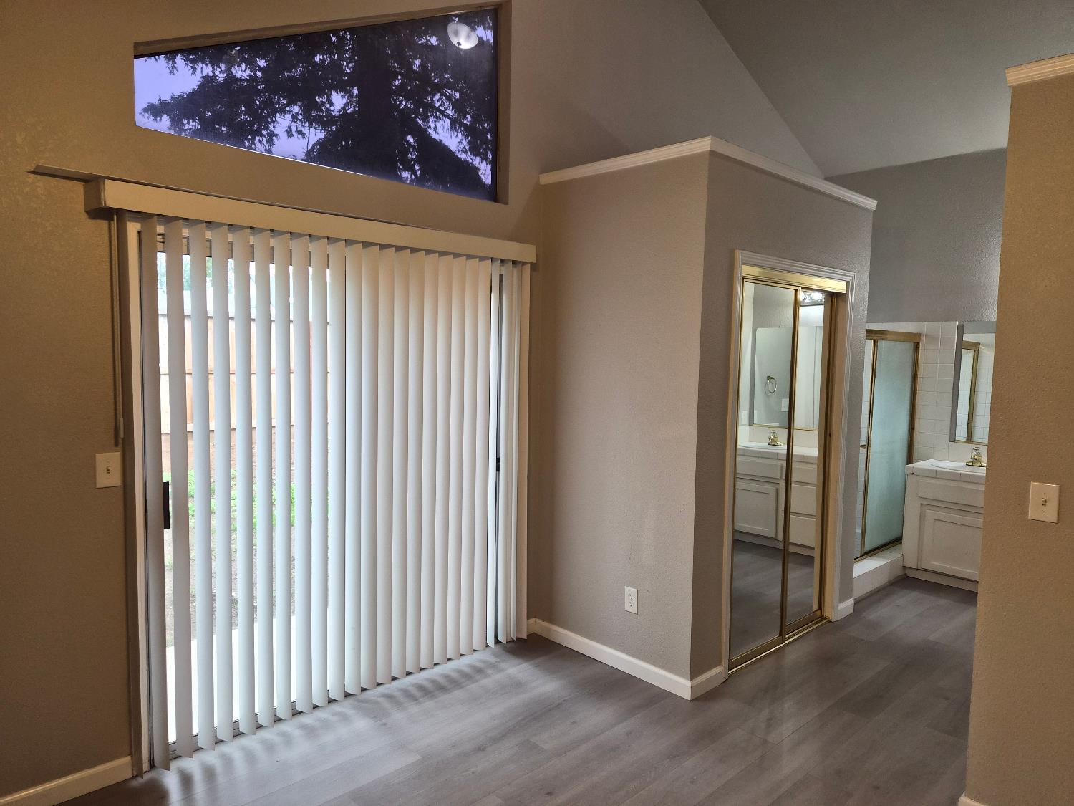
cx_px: 537
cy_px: 403
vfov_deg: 58.9
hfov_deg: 73.9
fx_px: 714
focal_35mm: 23
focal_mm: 5.4
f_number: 1.8
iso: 200
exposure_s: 1/120
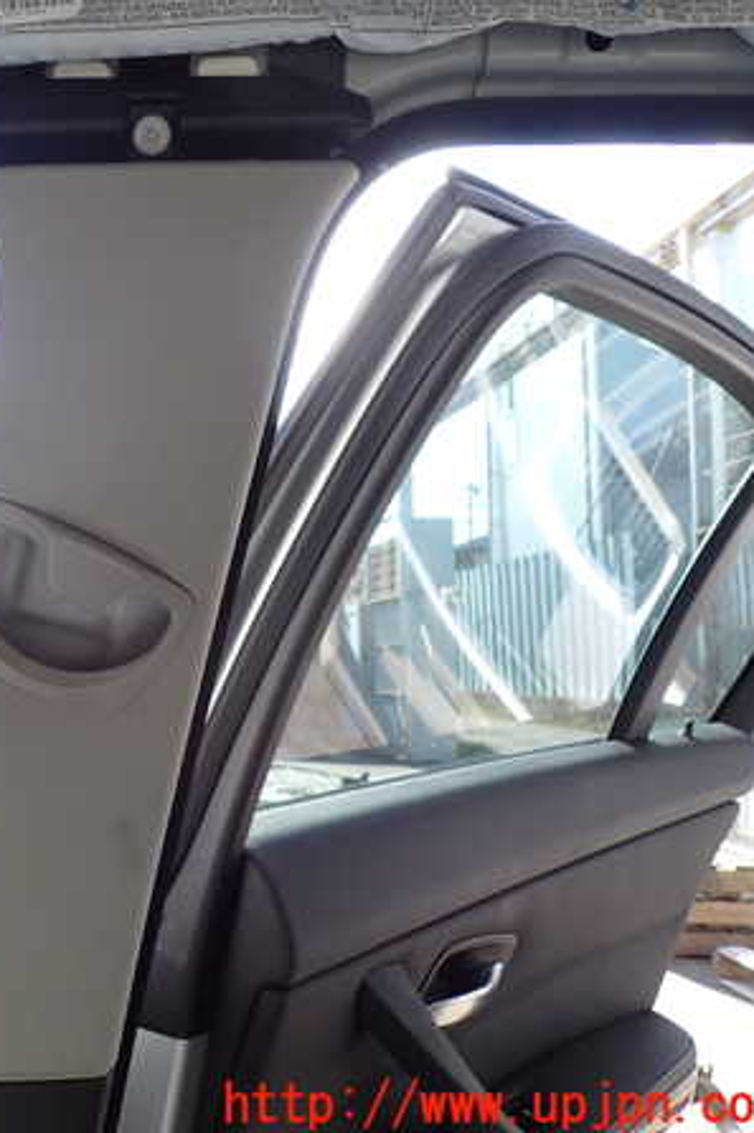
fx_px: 1100
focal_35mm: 35
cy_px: 566
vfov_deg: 54.5
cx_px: 36
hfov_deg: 35.0
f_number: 2.8
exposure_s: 1/160
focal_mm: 4.5
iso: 100
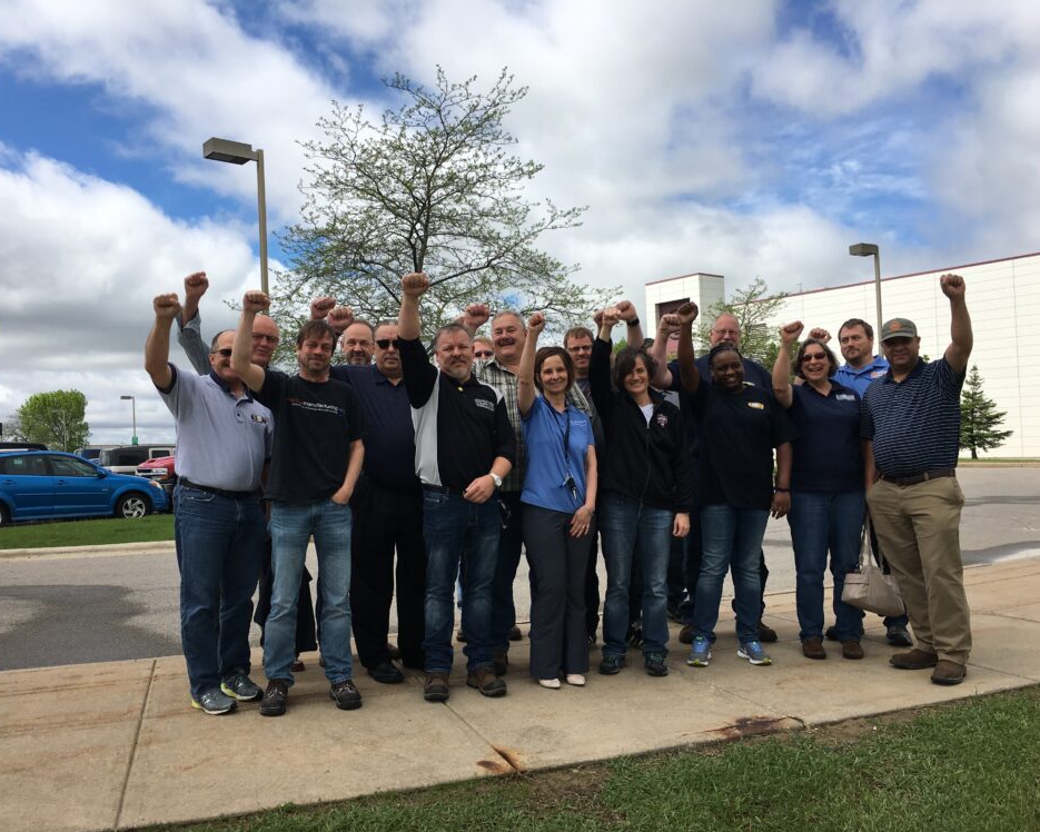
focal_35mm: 31
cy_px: 426
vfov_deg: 47.1
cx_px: 503
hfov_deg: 57.2
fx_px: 954
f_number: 2.2
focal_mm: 4.15
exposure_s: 1/1972
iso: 25
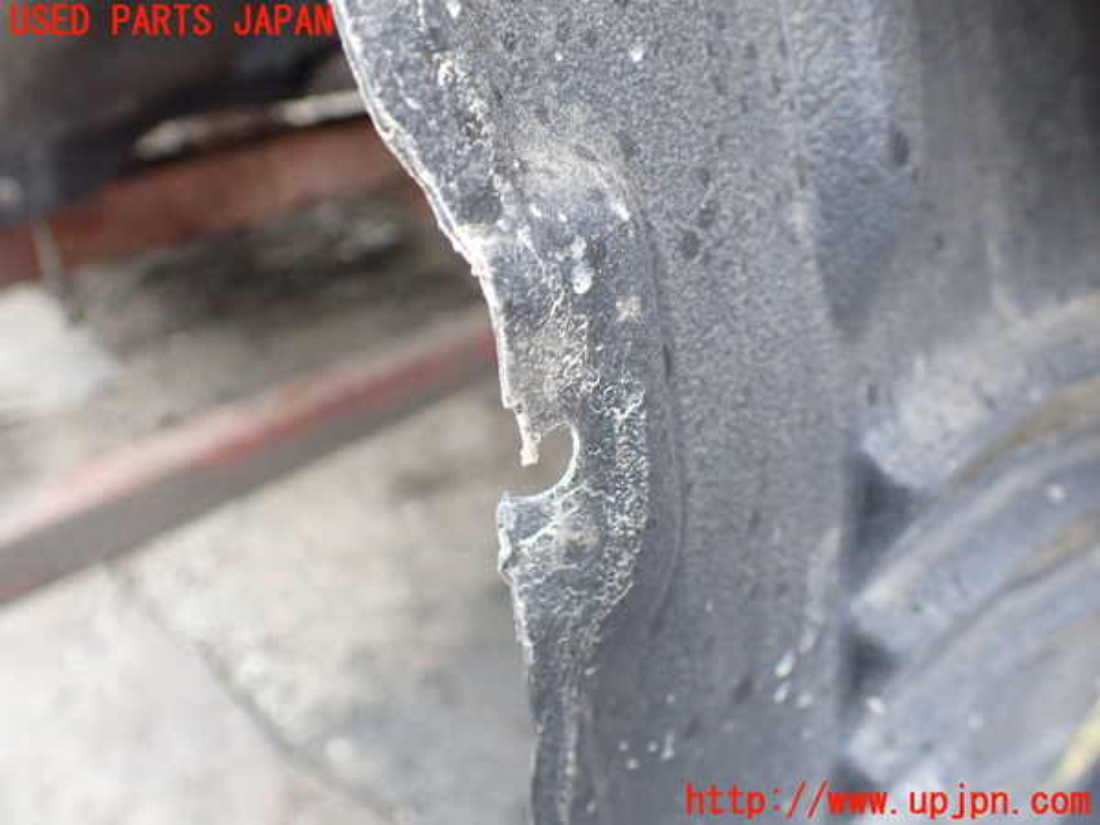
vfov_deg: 46.8
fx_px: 953
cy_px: 412
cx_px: 550
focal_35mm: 30
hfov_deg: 60.0
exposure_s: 1/125
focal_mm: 5.4
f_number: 2.3
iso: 640
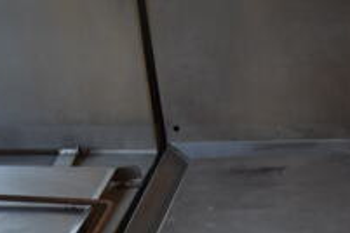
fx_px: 797
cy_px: 353
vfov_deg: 15.3
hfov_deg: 23.4
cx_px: 371
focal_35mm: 82
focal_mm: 18
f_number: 3.5
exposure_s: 1/125
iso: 1000
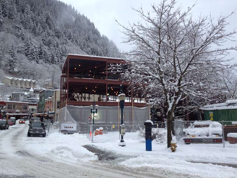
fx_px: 246
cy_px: 87
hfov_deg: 51.4
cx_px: 122
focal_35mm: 36
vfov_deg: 39.6
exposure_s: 1/179
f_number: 2.4
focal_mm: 4.28
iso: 50
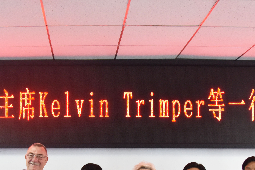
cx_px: 74
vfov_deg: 18.1
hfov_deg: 27.4
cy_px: 182
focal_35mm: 73
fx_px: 517
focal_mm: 20
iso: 1000
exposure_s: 1/60
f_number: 4
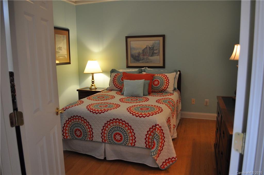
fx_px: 198
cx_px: 132
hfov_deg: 67.5
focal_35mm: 27
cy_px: 88
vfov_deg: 47.8
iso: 640
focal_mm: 18
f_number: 4
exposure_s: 1/60
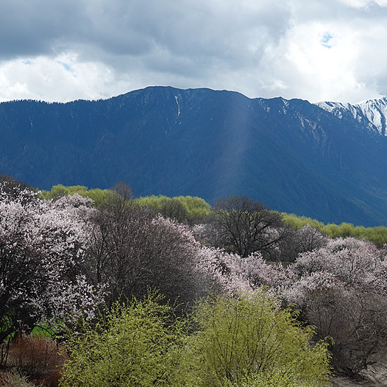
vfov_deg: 17.1
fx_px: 1290
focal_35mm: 102
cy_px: 195
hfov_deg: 17.0
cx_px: 287
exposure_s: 1/800
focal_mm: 29.1
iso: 125
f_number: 5.6
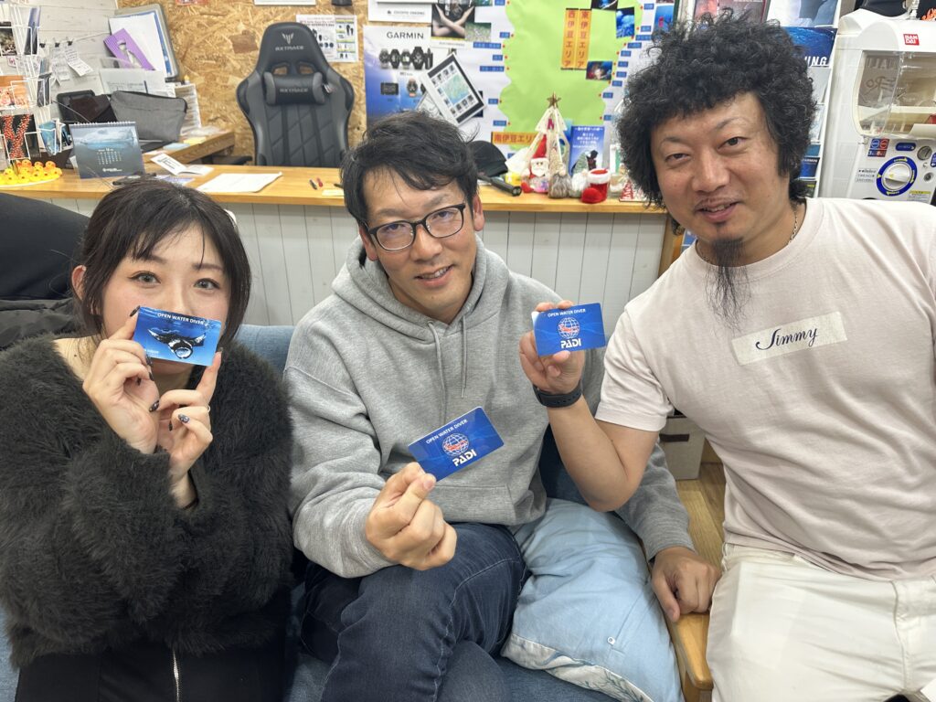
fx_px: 649
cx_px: 468
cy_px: 351
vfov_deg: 56.8
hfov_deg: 71.6
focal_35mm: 24
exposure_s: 1/50
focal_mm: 6.86
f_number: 1.78
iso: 125
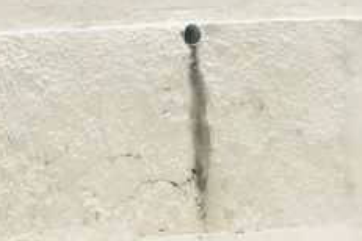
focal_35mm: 167
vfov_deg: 7.9
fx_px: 1679
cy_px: -232
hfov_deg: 10.1
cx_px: -619
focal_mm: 4.15
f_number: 2.2
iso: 25
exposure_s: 1/1972
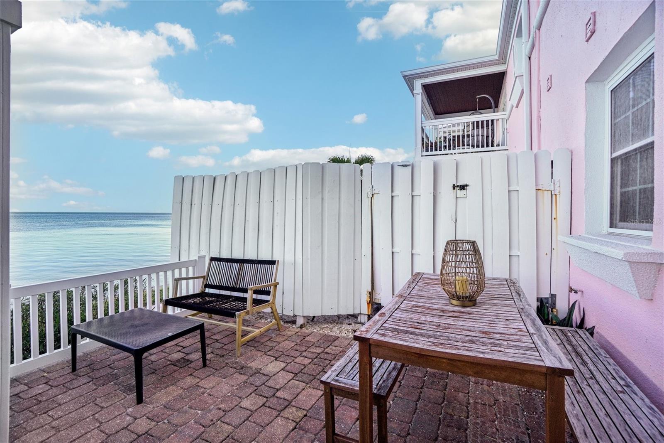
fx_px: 277
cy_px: 222
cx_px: 332
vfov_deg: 77.3
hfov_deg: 100.4
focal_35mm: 15
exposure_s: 1/125
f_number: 8
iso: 100
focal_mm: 10
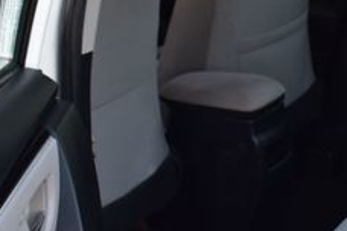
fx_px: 973
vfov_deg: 13.5
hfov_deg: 19.4
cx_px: 371
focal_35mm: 101
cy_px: 167
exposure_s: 1/15
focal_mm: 24
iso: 450
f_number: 6.3
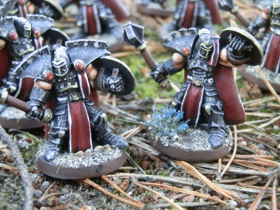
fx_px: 501
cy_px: 106
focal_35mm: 62
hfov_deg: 31.2
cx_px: 138
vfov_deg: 23.6
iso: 400
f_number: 3.7
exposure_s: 1/60
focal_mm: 10.99
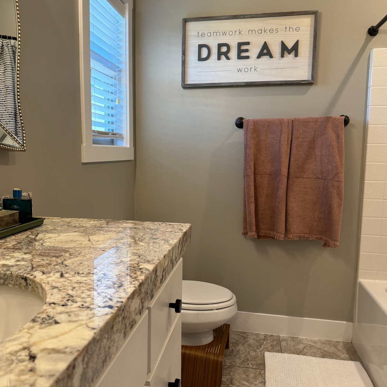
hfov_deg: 55.5
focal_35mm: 29
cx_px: 174
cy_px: 196
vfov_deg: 55.6
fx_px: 367
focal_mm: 6.76
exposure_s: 1/60
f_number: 1.78
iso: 125
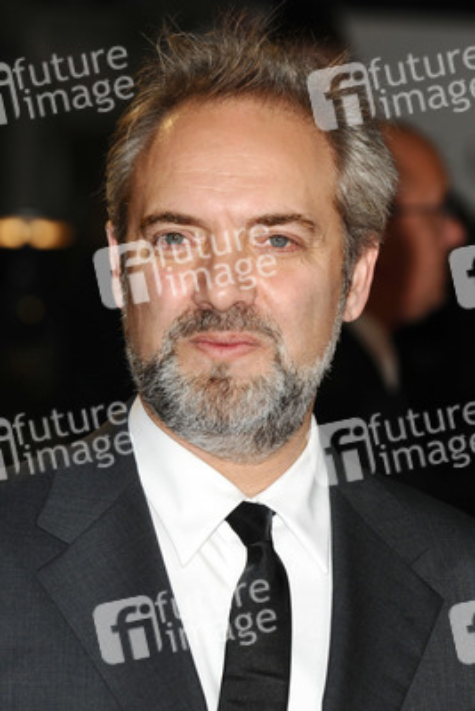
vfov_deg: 10.2
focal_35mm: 202
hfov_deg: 6.8
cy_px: 356
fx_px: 4004
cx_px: 238
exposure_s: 1/200
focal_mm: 135
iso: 320
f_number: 5.6
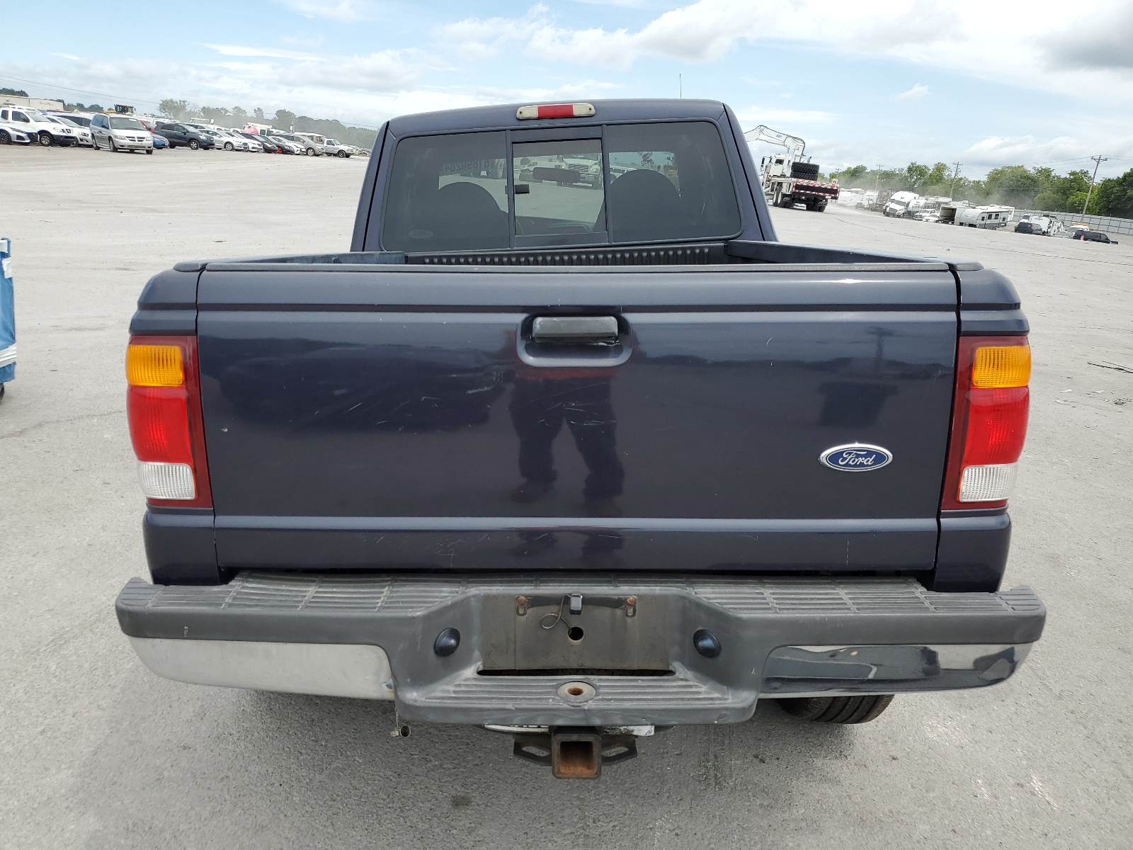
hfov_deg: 67.3
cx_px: 566
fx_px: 851
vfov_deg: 53.1
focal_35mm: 26
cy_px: 425
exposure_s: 1/2000
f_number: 1.5
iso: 50
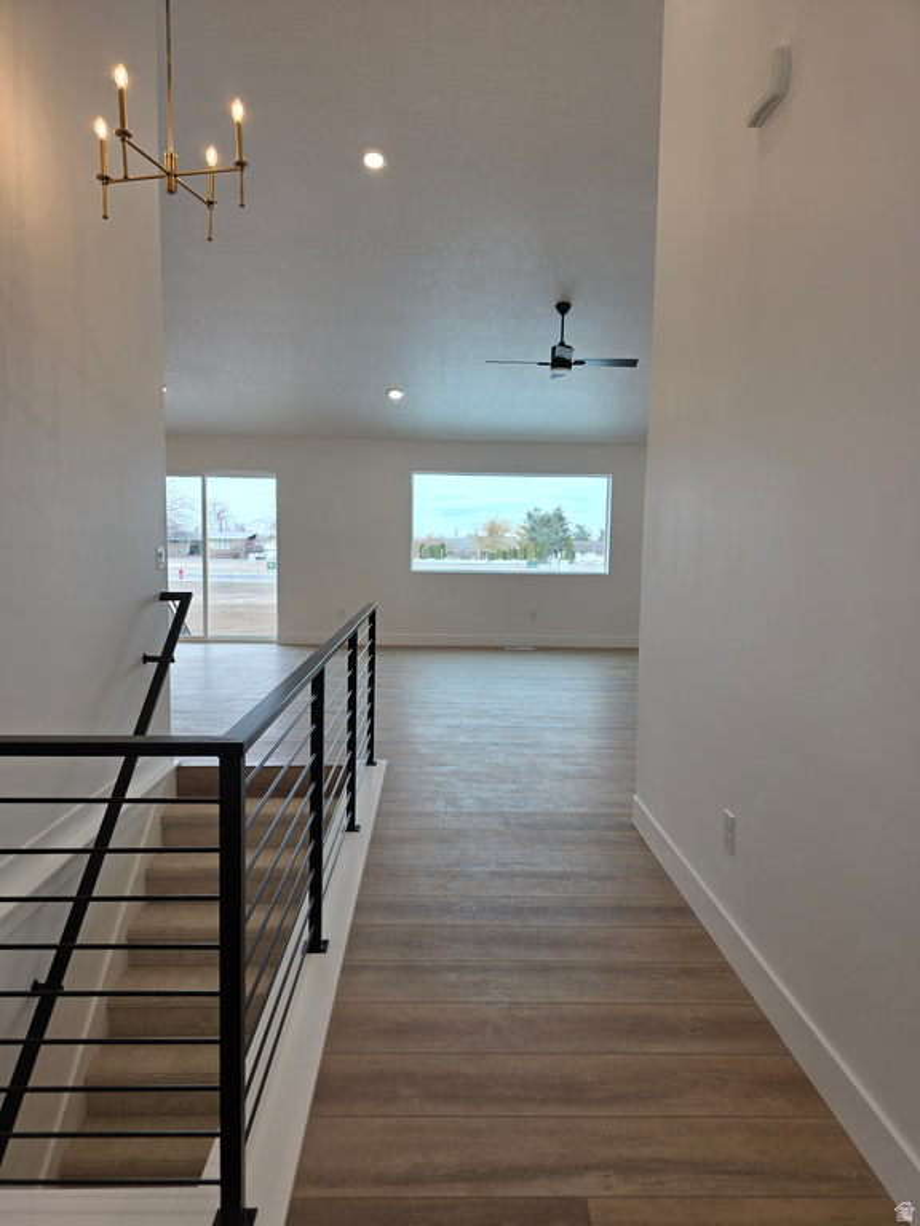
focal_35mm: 23
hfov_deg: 58.9
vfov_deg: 73.9
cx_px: 460
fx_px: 815
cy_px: 613
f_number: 1.7
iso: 32
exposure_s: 1/120
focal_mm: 6.3
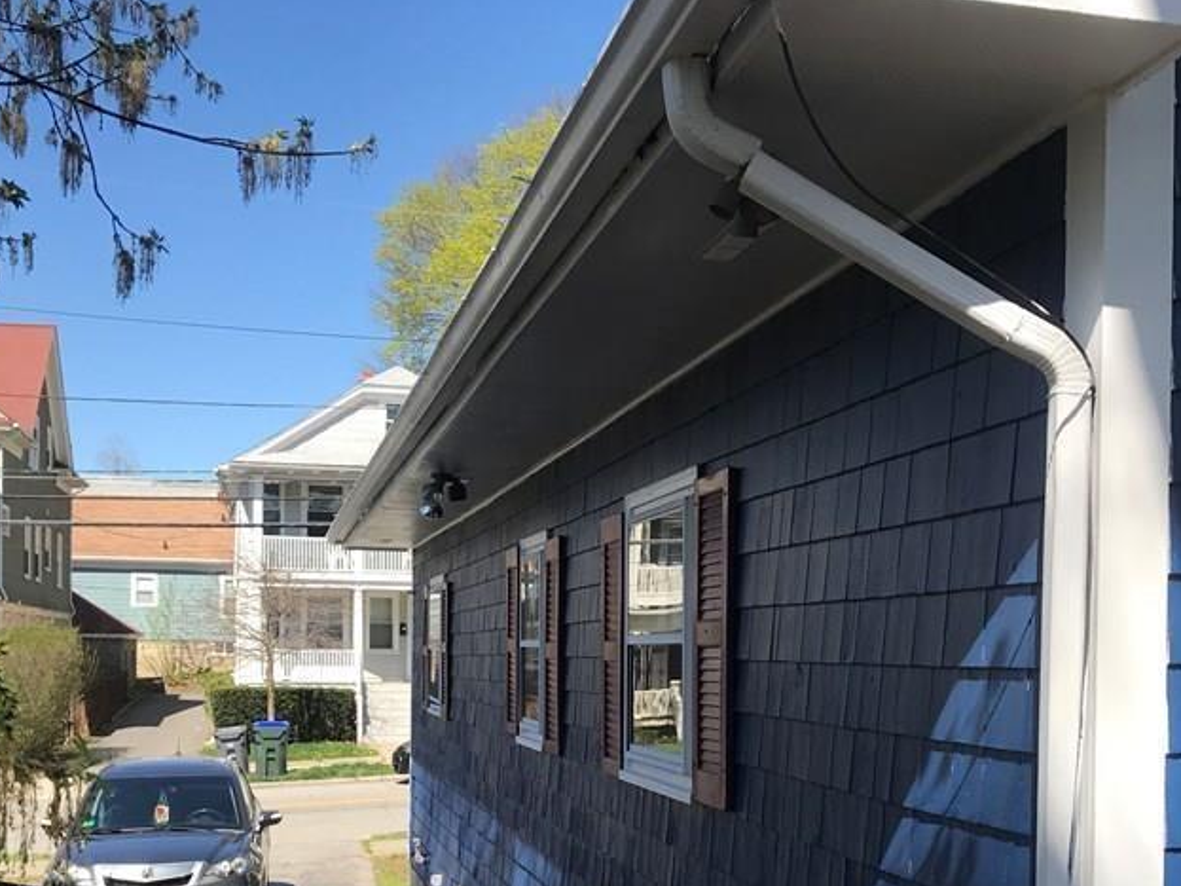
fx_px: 1569
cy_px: 691
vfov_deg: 30.8
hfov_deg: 41.1
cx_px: 703
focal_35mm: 46
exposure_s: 1/1408
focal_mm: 3.99
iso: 20
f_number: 1.8
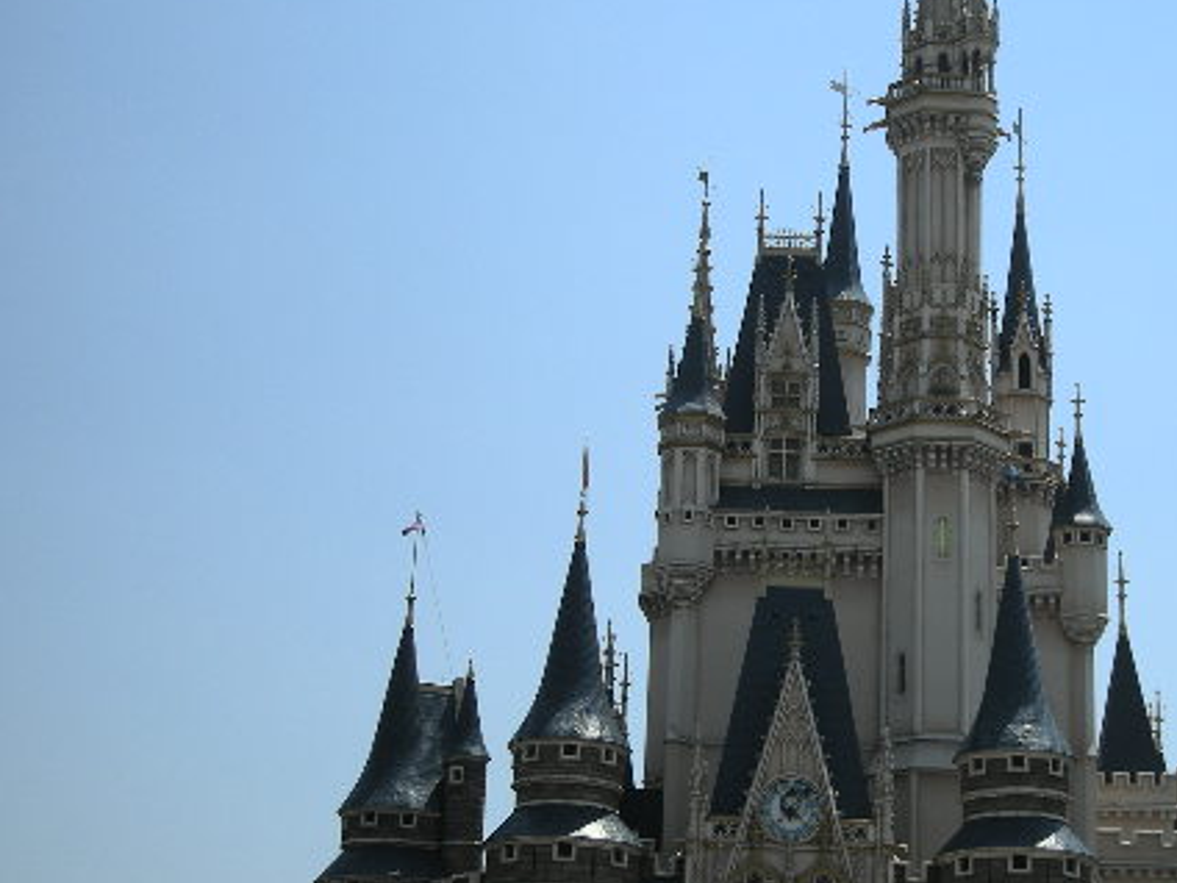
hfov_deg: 26.1
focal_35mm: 74
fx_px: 2516
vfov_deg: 19.9
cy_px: 380
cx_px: 841
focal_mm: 7.9
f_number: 6.4
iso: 50
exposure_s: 1/298
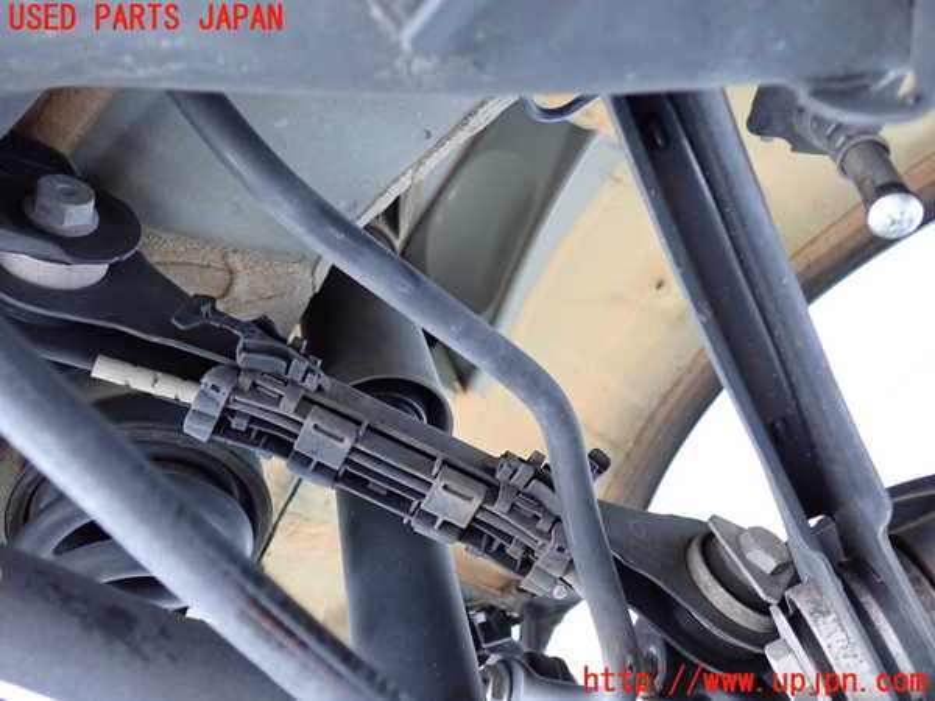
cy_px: 350
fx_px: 810
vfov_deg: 46.8
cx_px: 468
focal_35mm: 30
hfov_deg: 60.0
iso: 640
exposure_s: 1/30
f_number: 2.3
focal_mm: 5.4
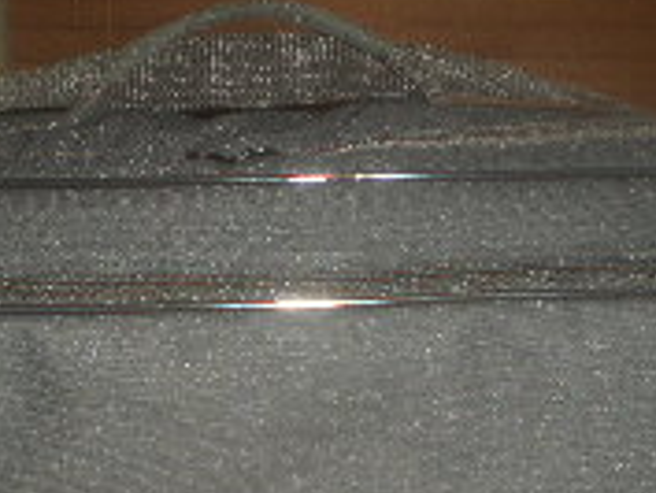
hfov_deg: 22.7
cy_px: 500
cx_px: 245
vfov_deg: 16.8
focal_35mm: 86
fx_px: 1631
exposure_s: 1/60
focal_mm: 6.3
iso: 89
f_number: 3.1
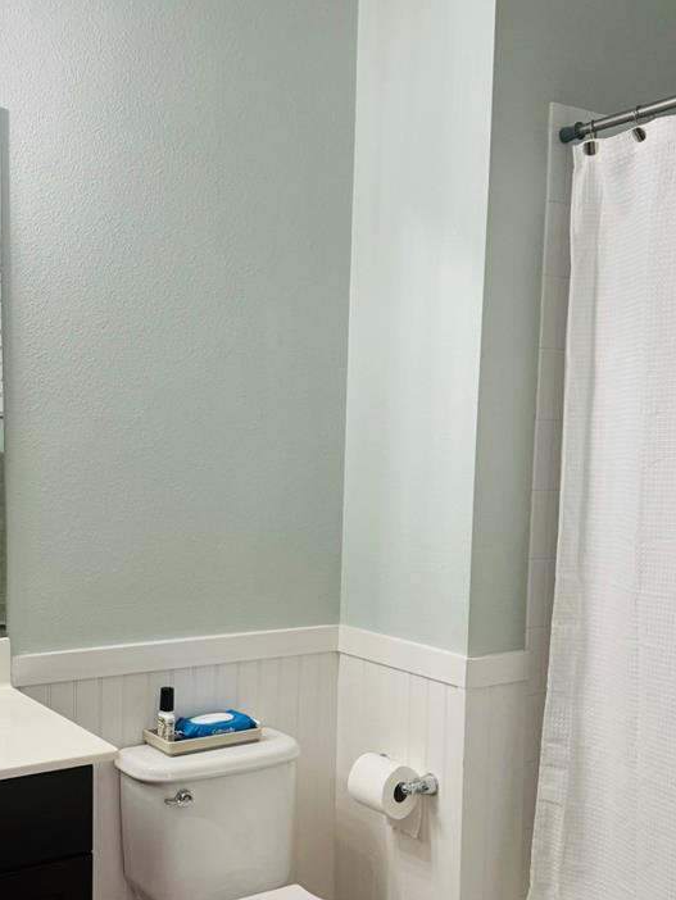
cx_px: 249
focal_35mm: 41
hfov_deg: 34.9
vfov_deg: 45.5
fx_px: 1067
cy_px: 542
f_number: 1.78
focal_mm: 6.86
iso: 200
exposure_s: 1/120
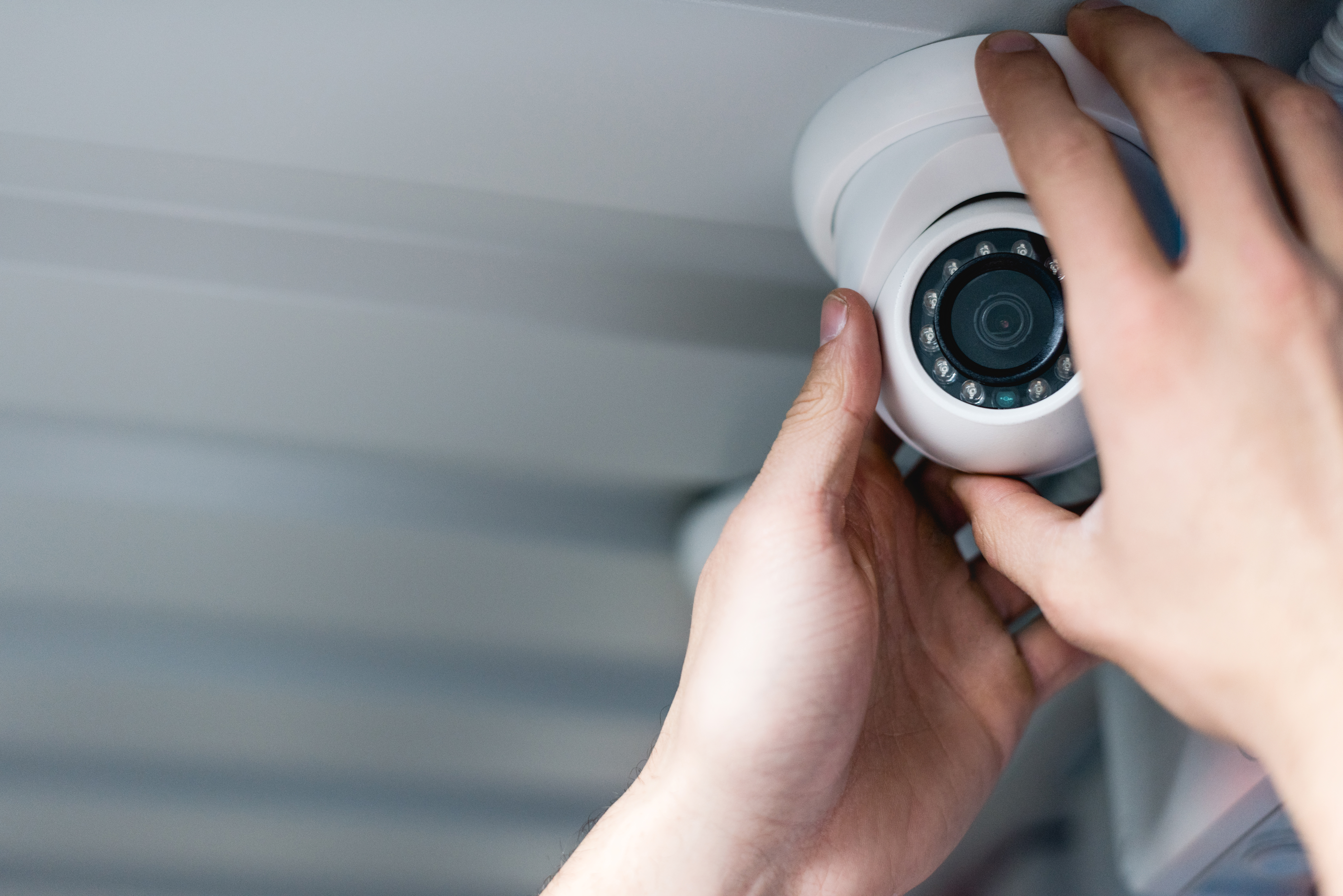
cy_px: 448
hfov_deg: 39.6
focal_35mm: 50
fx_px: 1866
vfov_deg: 27.0
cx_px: 672
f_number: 2.5
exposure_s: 1/80
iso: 400
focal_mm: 50
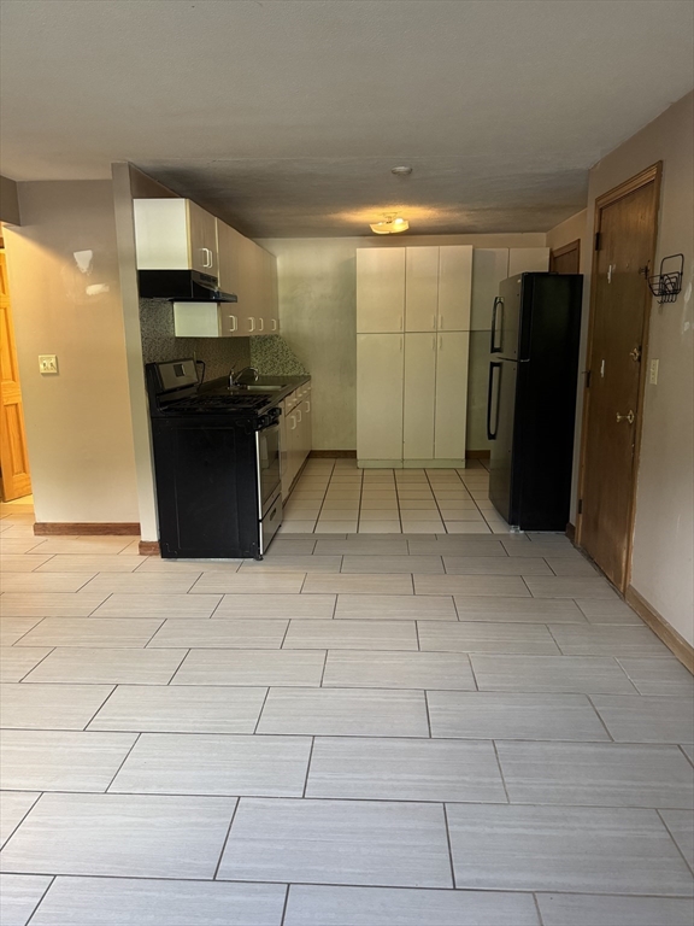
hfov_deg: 56.8
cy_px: 463
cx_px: 347
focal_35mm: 24
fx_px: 642
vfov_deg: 71.6
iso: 320
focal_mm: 6.76
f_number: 1.78
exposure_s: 1/60
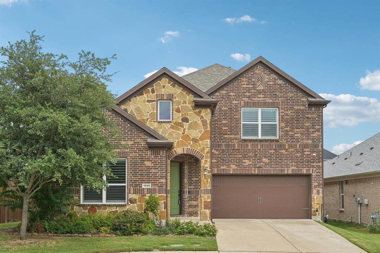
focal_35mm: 40
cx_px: 190
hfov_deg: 48.5
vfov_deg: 33.4
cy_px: 126
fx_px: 422
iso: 400
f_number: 8
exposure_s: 1/1000
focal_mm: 40
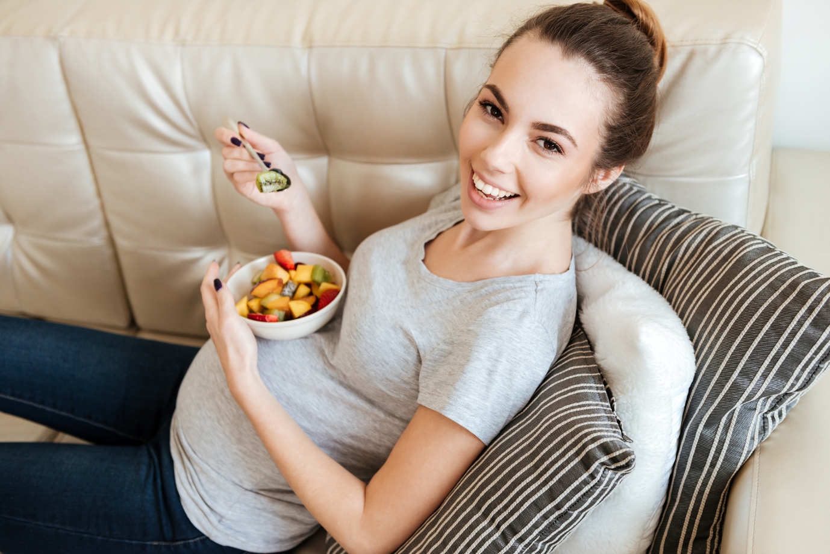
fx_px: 968
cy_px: 277
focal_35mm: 42
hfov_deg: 46.4
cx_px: 415
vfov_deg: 31.9
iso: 400
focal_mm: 42
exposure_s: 1/100
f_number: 3.2
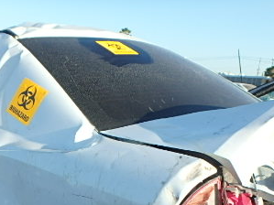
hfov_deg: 42.0
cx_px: 115
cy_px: 217
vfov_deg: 29.5
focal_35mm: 45
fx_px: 356
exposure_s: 1/400
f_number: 3.5
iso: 125
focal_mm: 3.7
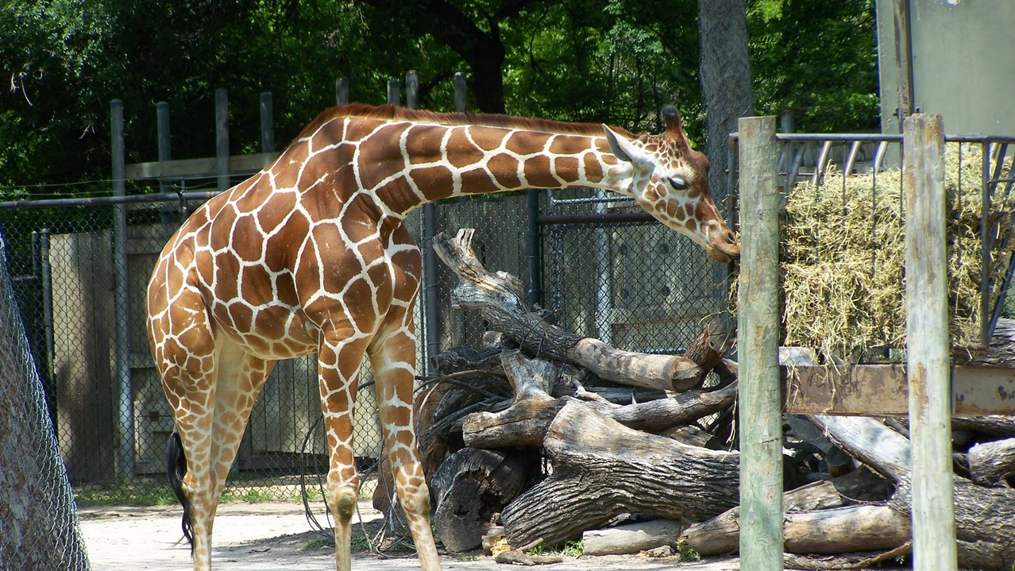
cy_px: 367
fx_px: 6406
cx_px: 508
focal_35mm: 238
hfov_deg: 9.1
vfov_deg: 5.1
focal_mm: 36.2
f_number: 3.2
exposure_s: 1/640
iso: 80
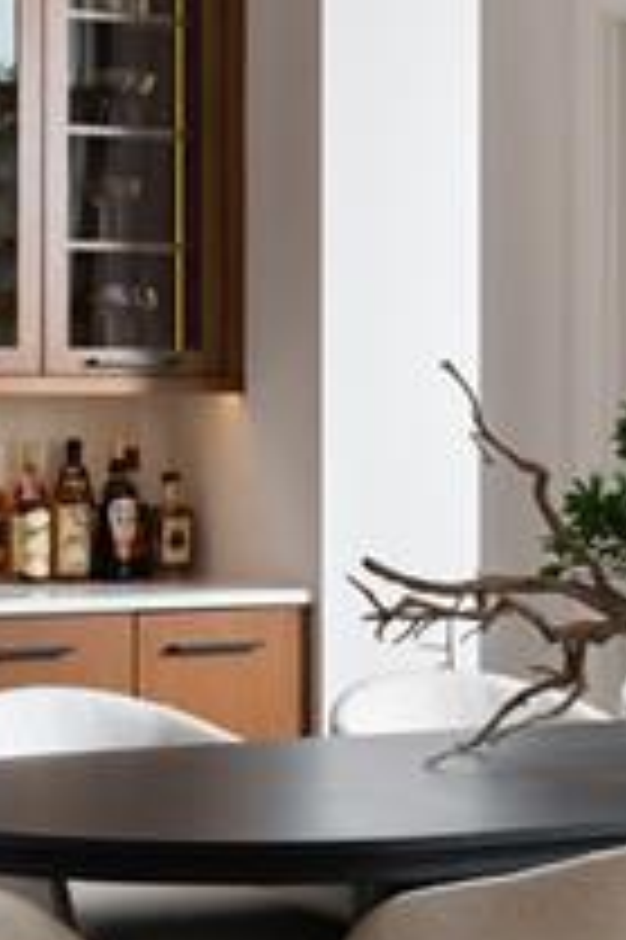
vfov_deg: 16.1
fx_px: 3314
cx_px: 374
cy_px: 207
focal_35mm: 127
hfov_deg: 10.8
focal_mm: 34.5
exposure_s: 1/160
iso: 250
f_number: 8
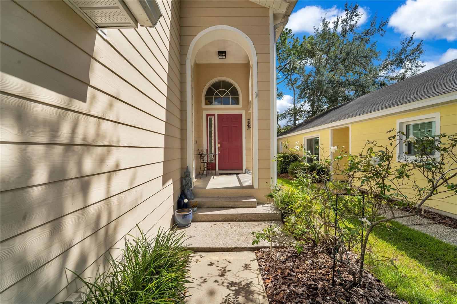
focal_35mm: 14
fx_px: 178
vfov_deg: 81.2
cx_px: 228
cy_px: 152
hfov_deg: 104.3
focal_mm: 14
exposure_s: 1/160
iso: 100
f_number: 10
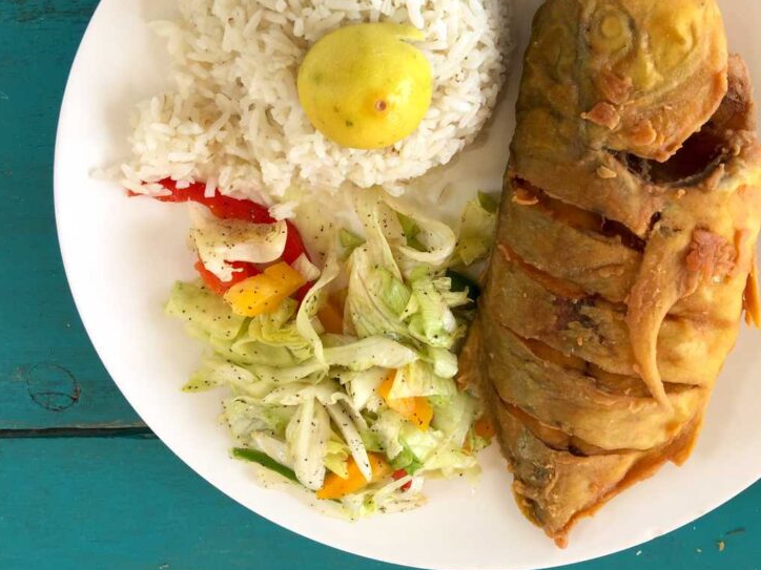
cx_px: 467
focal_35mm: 41
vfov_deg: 34.9
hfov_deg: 45.5
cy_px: 212
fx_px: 901
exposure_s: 1/187
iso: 32
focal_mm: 4.15
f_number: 2.2
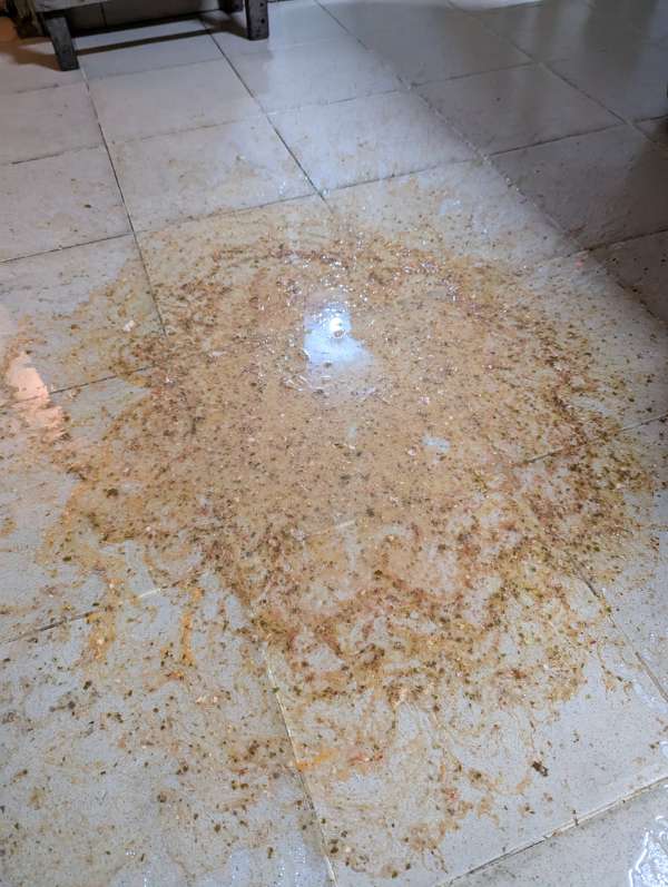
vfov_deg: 71.5
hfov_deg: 56.9
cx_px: 334
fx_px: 616
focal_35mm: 24
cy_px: 444
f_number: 1.85
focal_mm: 6.81
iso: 1642
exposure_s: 1/25
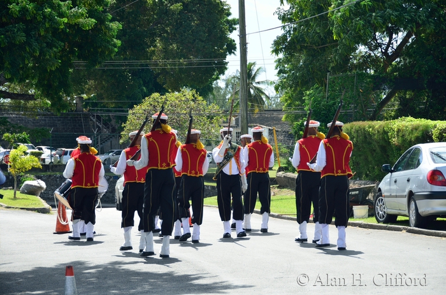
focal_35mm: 120
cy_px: 148
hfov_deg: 17.1
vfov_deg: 11.4
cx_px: 223
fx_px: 1483
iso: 100
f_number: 5.6
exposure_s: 1/320
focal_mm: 80
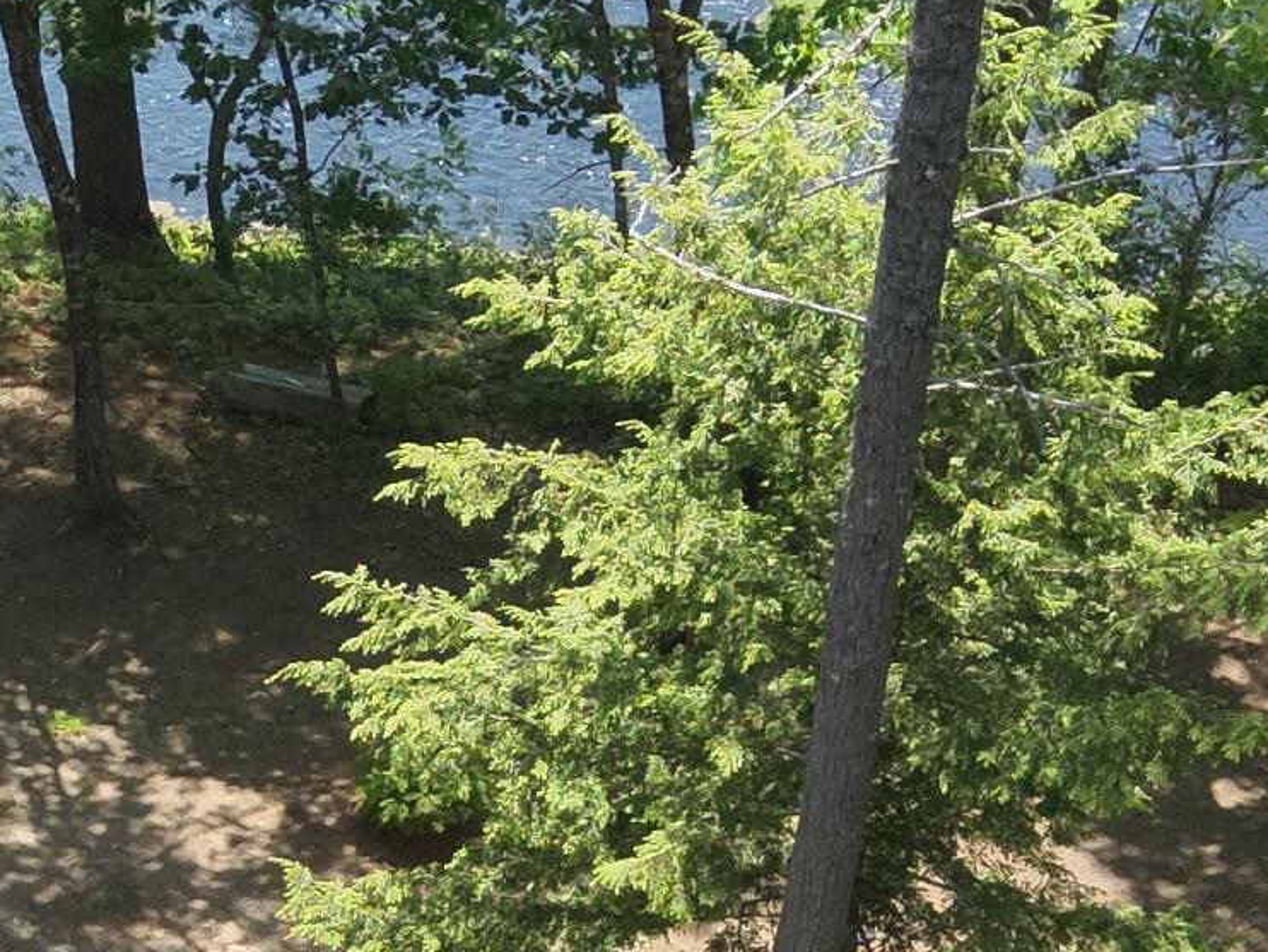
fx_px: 3554
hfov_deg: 19.9
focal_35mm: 97
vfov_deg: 14.7
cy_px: 1166
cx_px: 157
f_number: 2.8
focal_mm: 4.4
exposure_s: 1/400
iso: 110
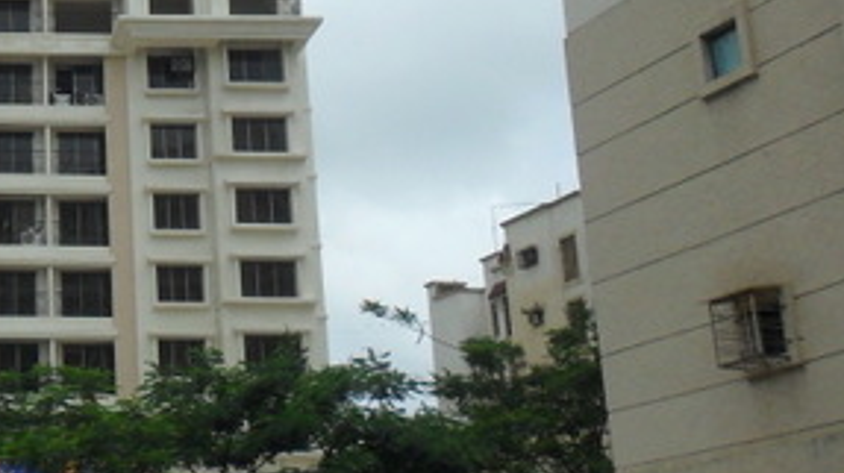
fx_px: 1789
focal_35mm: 80
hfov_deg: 24.3
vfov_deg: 14.9
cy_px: 51
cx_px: -147
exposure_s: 1/250
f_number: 8.9
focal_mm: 4.9
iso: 100
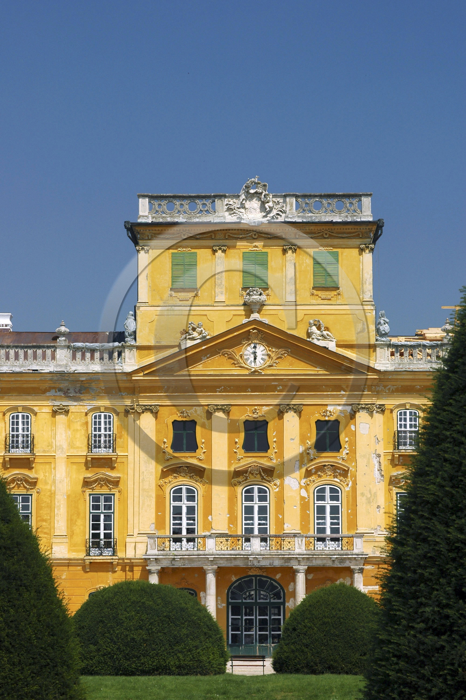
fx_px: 2042
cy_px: 350
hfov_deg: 13.0
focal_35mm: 105
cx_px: 233
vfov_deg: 19.5
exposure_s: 1/250
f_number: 9
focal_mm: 70
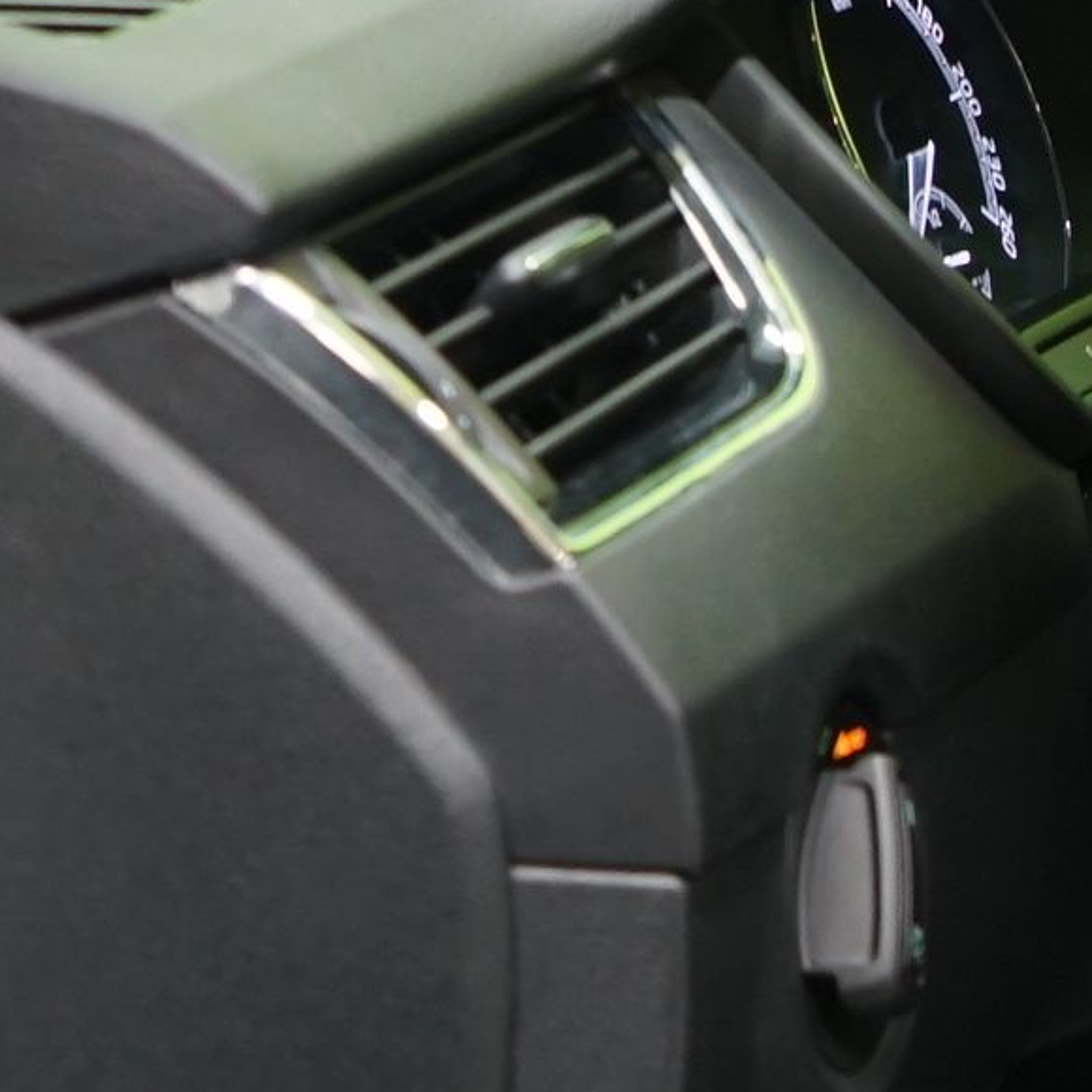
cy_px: 1030
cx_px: 2649
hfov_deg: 9.1
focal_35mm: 173
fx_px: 6174
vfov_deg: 10.0
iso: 800
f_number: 4.5
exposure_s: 1/20
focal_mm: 30
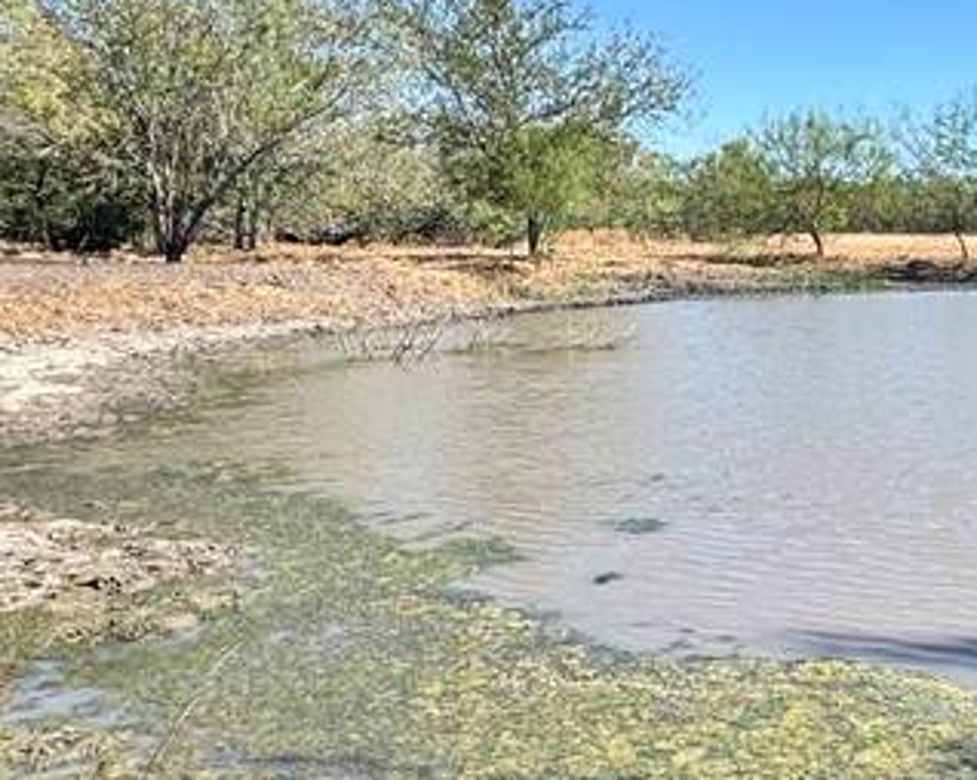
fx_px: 1271
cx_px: 1131
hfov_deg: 34.8
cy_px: 399
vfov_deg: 34.1
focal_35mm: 44
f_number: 2.2
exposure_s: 1/1420
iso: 40
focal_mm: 2.22
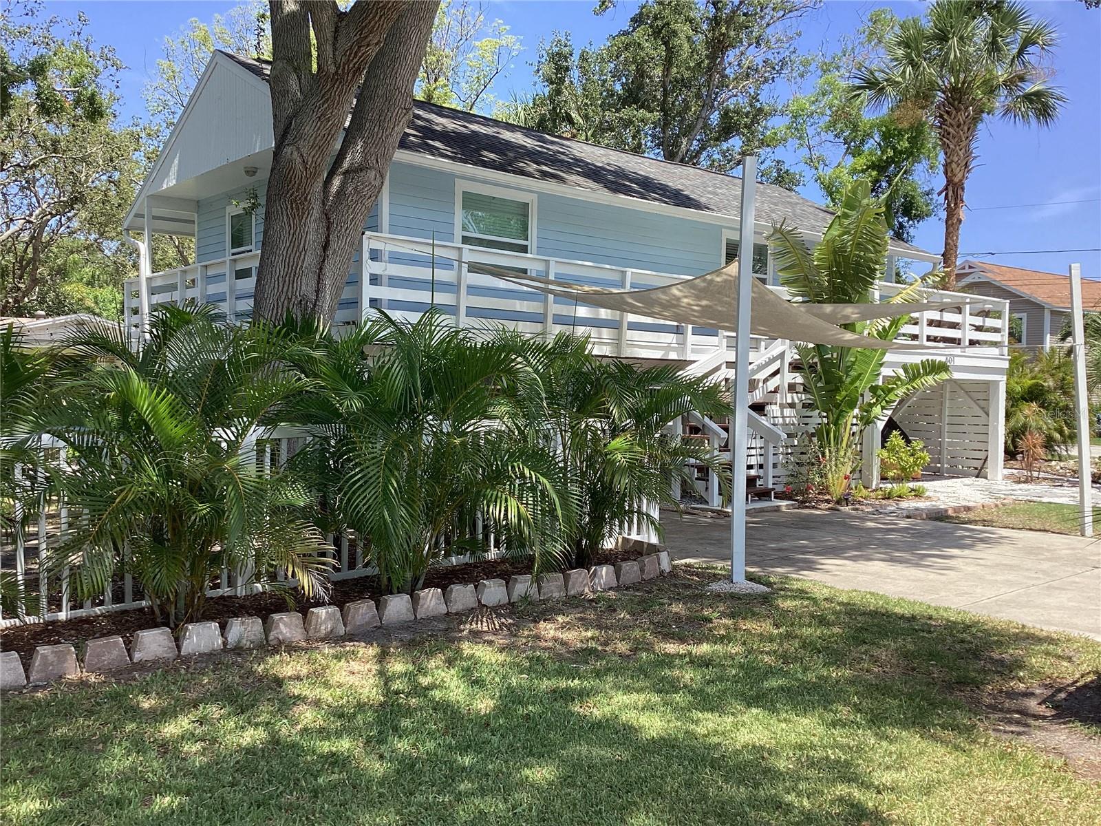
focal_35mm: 31
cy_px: 413
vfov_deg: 45.4
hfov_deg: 58.4
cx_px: 550
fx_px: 986
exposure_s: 1/433
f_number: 2.4
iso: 25
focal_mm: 3.3
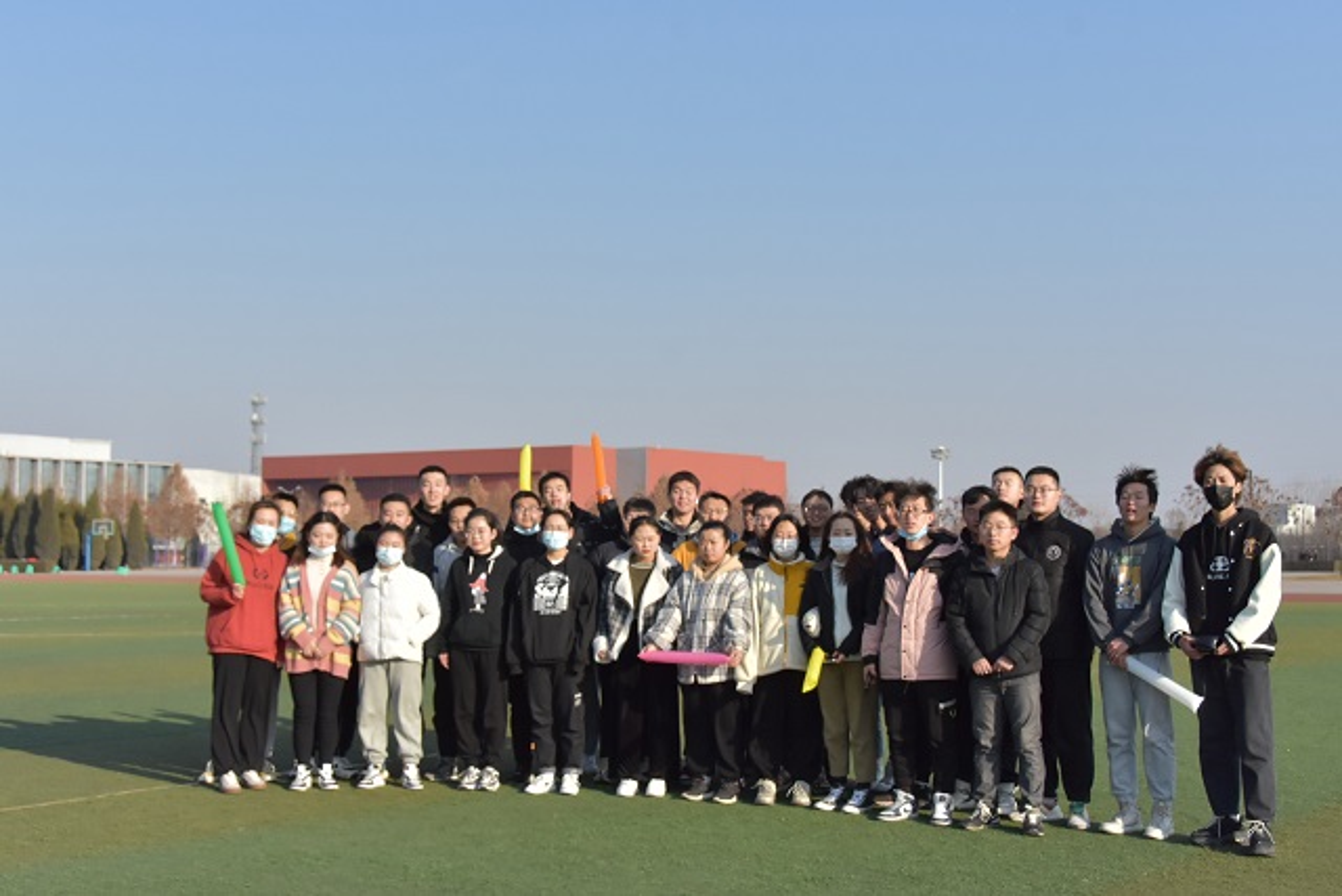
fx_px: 1790
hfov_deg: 41.1
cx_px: 671
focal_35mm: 48
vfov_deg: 28.1
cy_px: 448
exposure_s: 1/3200
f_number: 7.1
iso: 800
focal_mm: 32
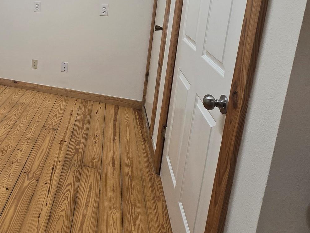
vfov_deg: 46.5
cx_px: -7
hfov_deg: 51.1
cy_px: 25
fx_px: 242
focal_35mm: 27
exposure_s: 1/60
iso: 80
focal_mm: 2.2
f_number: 2.2
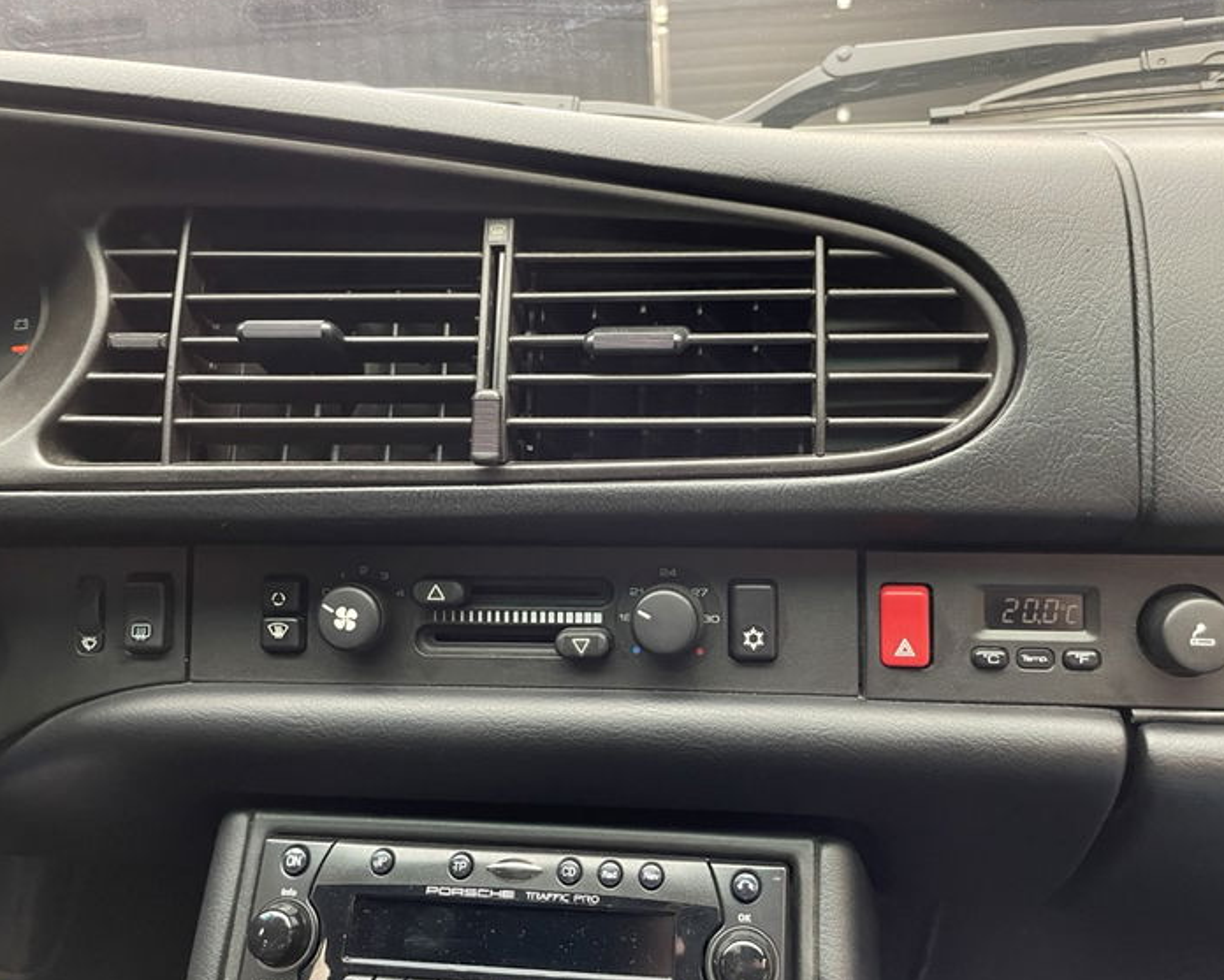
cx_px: 658
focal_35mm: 28
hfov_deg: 62.1
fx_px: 1014
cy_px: 484
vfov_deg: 51.5
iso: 500
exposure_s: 1/33
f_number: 1.6
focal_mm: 4.2
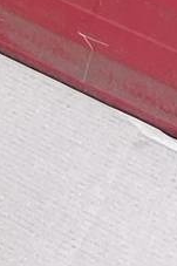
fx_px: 1411
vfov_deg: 8.8
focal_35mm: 191
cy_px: -530
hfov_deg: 6.3
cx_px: -444
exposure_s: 1/121
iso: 80
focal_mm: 4.2
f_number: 1.6
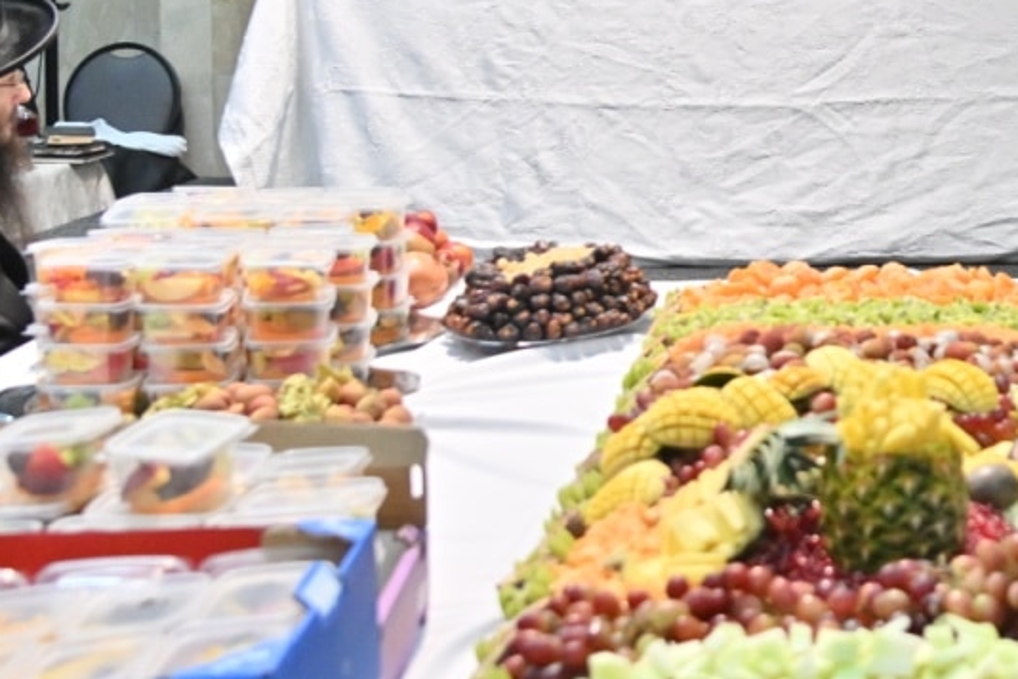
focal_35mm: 69
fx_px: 1951
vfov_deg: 19.3
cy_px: 31
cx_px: 965
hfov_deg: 27.9
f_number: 4
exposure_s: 1/250
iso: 1250
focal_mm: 24
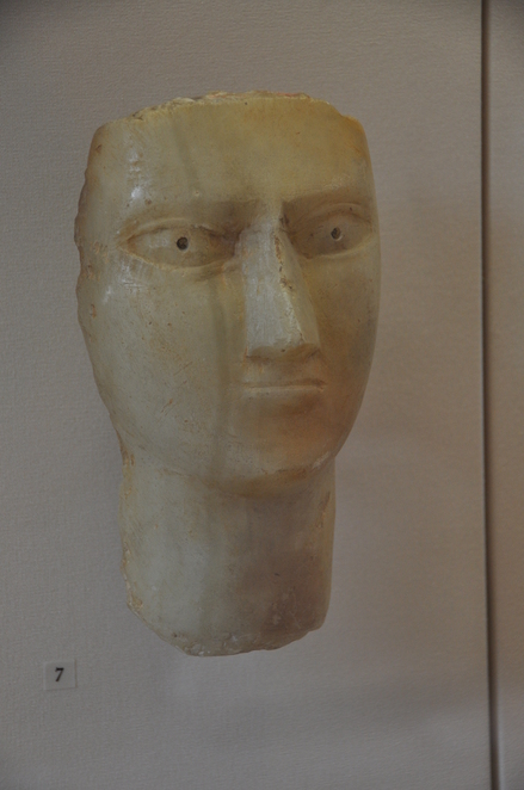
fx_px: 2301
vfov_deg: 19.5
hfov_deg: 13.0
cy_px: 395
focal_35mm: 105
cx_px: 262
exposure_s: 1/100
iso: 640
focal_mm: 70
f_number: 5
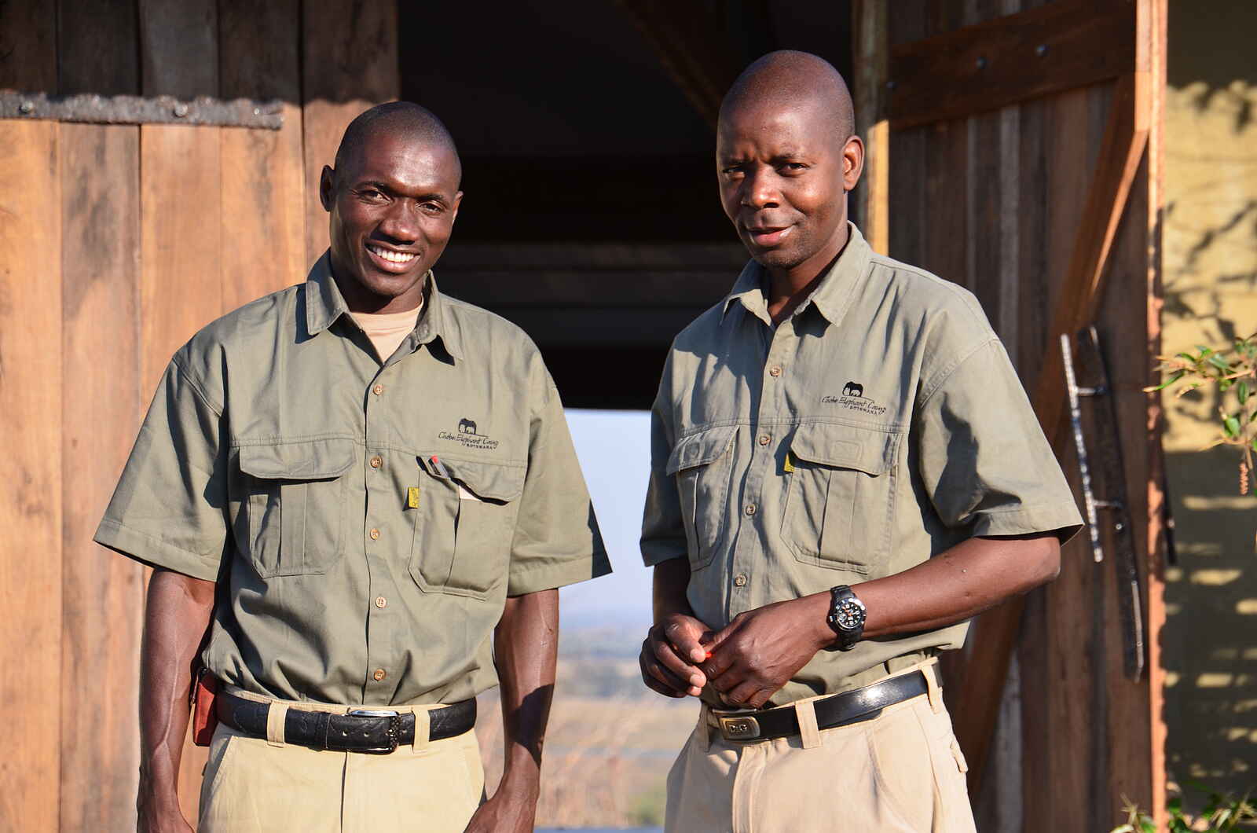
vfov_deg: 11.7
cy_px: 416
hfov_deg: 17.5
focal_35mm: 117
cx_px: 628
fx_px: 4077
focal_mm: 78
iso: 200
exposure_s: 1/160
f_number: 6.3
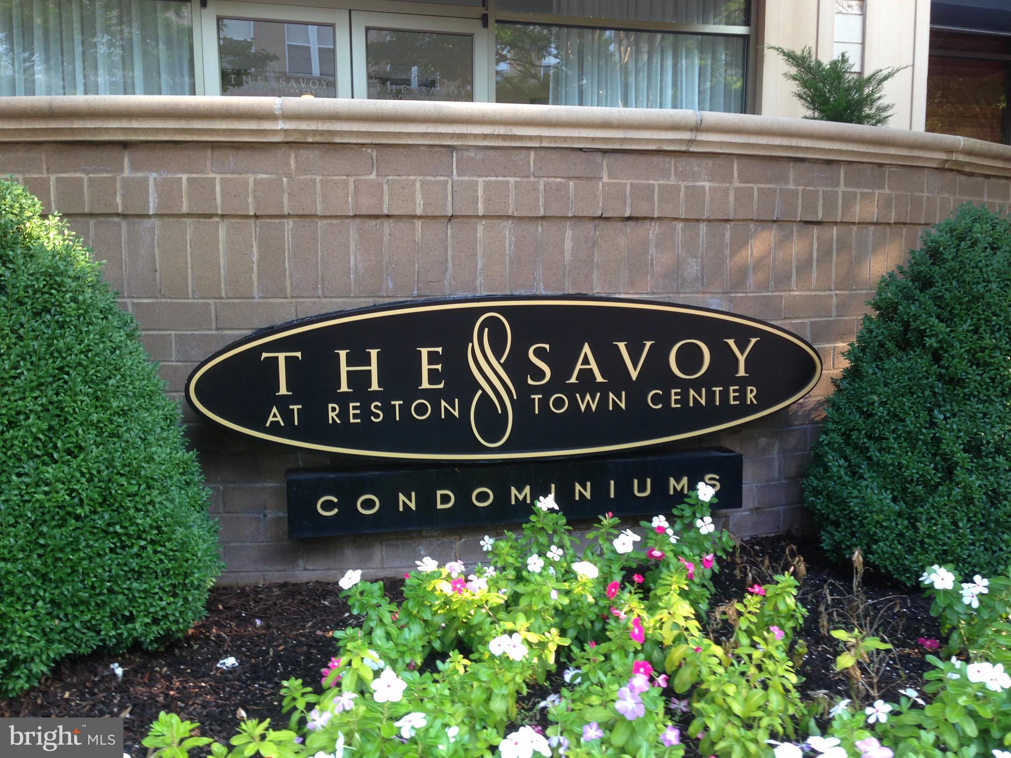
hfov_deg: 55.4
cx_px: 506
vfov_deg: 42.9
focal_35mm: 33
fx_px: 964
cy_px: 379
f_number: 2.4
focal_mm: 4.13
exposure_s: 1/40
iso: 50
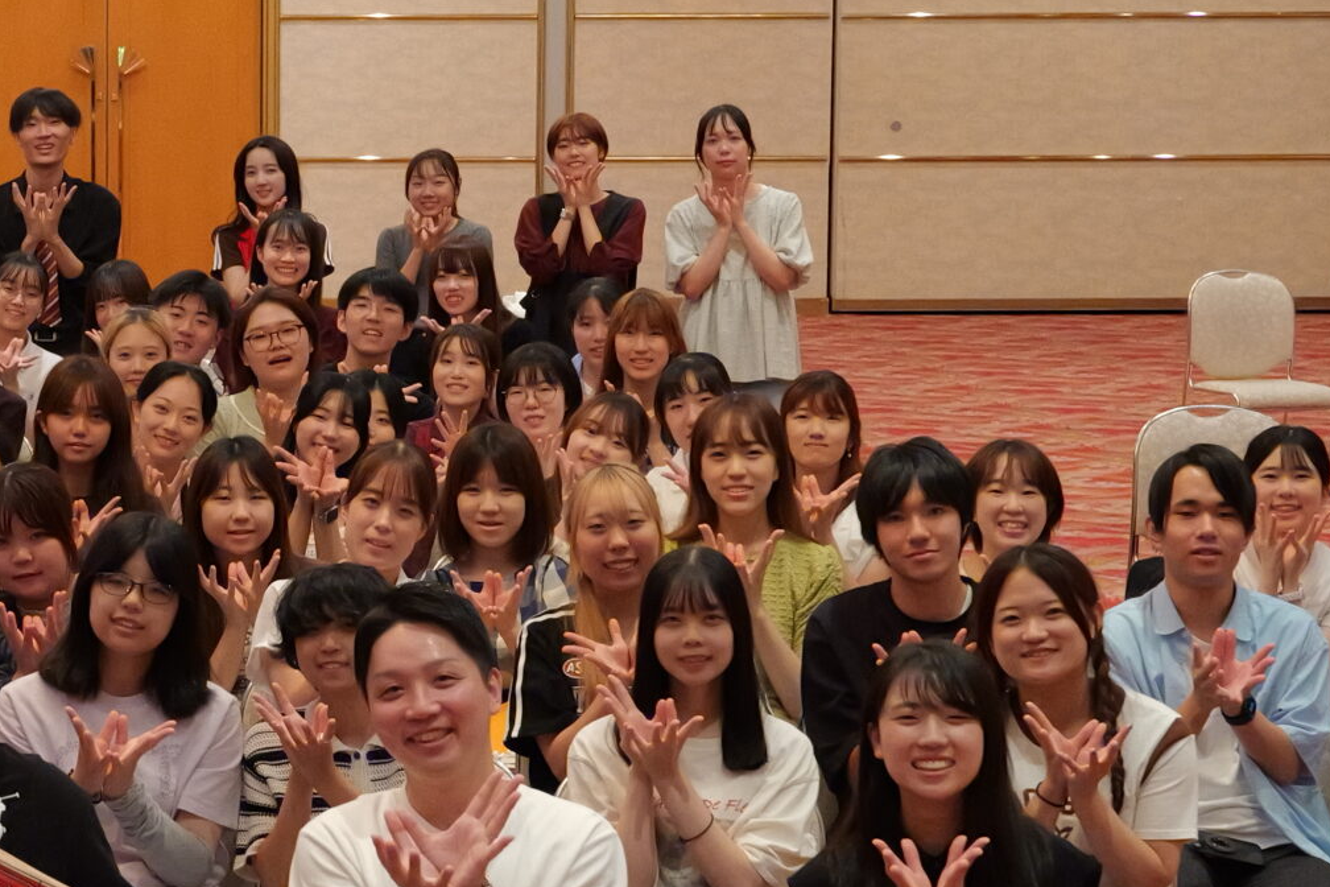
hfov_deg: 15.8
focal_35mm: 127
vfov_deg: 10.8
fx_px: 4692
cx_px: -5
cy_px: 560
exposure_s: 1/125
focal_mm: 50
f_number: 7.1
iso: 10000
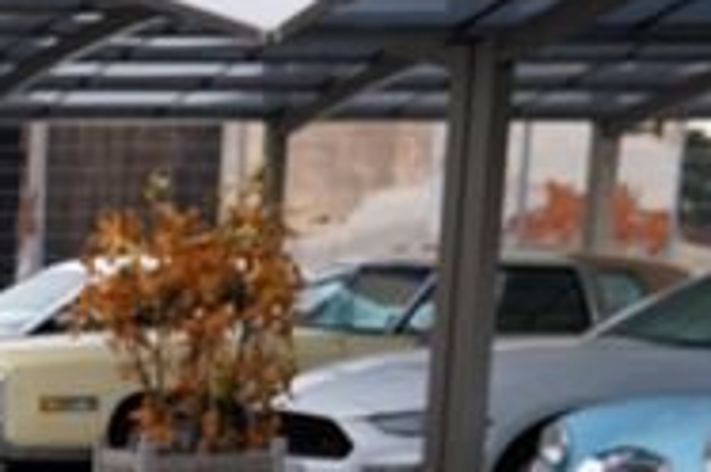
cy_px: 887
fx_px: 3135
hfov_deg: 10.7
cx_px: -1076
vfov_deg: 8.2
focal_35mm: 159
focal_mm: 29
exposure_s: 1/80
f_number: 4.5
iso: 100
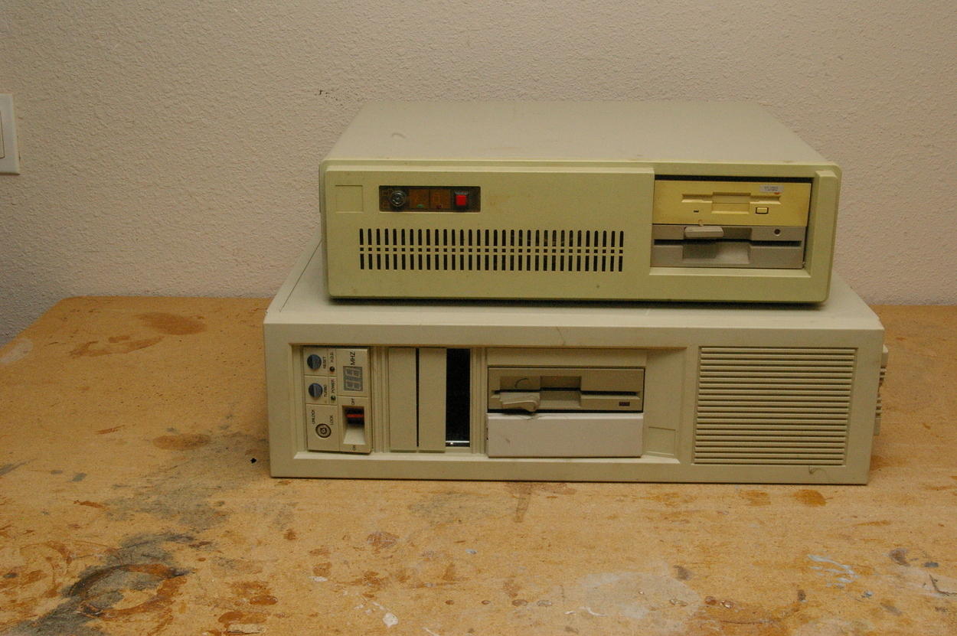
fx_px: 1235
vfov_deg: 28.9
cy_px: 318
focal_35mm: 46
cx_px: 478
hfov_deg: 42.4
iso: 1600
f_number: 27
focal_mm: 31
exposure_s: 1/60
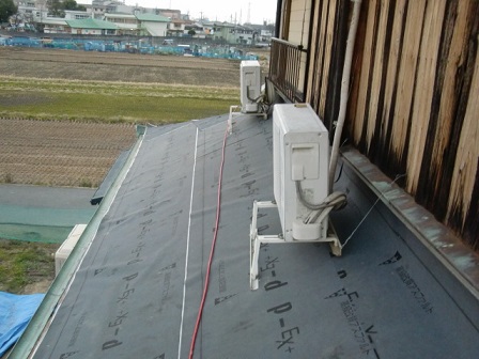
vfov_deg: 37.7
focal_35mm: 38
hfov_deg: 49.0
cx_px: 240
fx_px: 526
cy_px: 180
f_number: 3.9
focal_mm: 6.66
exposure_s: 1/60
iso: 320
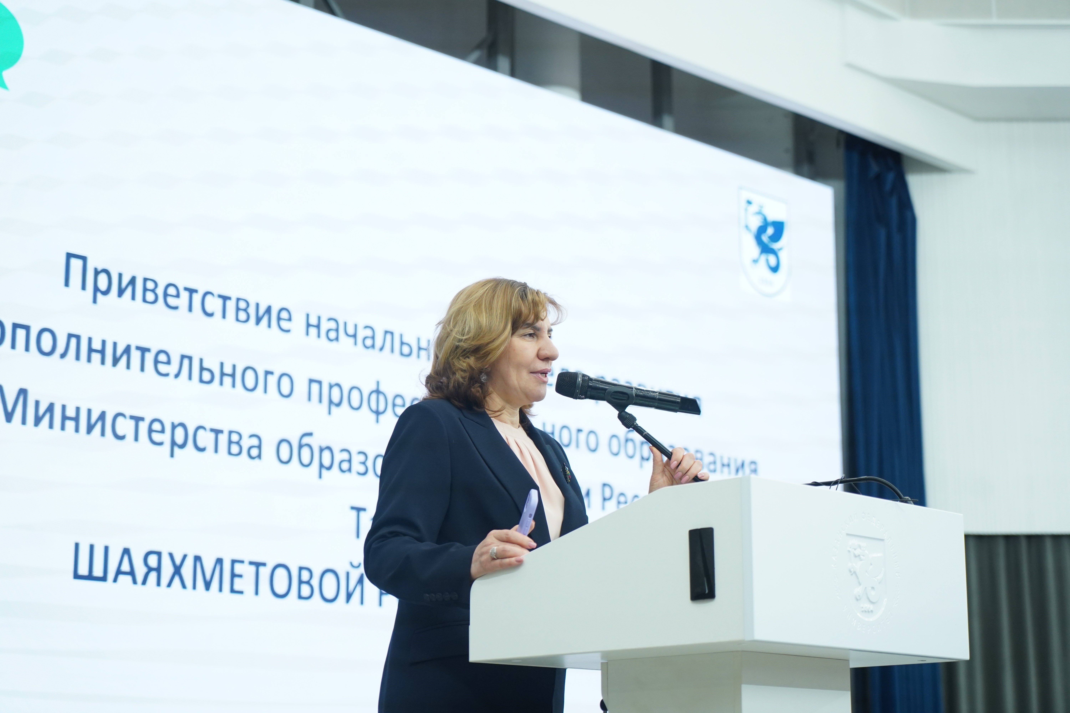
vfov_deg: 20.3
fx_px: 1991
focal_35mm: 67
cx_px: 535
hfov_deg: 30.1
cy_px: 356
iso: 1600
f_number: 4
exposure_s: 1/125
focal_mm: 67
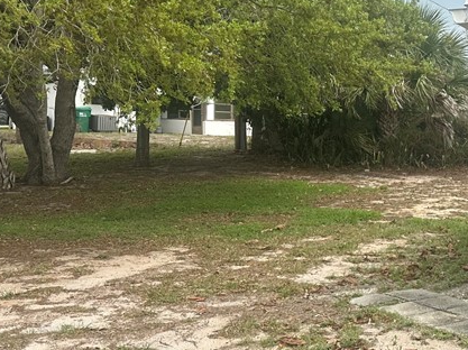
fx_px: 797
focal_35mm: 59
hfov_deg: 31.0
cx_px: 434
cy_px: 172
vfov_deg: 24.8
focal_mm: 6.86
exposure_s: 1/3717
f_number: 1.78
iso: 80
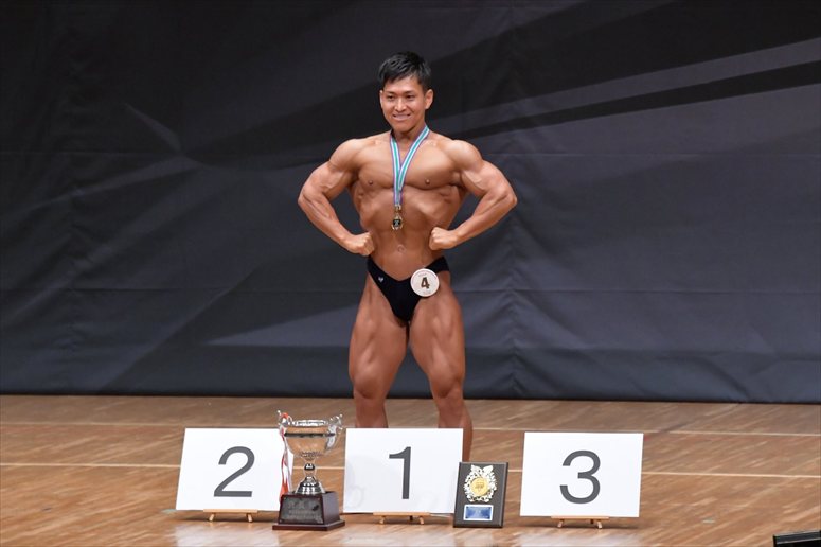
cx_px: 410
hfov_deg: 7.2
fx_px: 6496
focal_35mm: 285
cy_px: 274
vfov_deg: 4.8
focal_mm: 190
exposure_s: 1/400
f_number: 5.6
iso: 6400
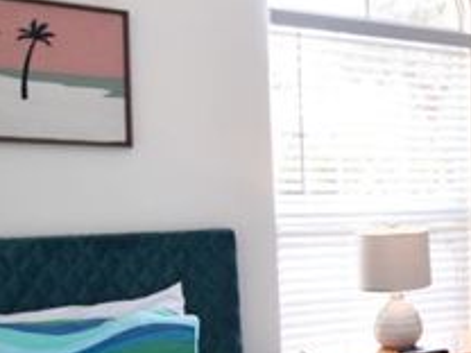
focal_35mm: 54
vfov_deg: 26.6
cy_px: 291
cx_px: 667
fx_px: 730
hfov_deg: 27.4
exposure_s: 1/80
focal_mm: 11
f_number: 4.5
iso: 400
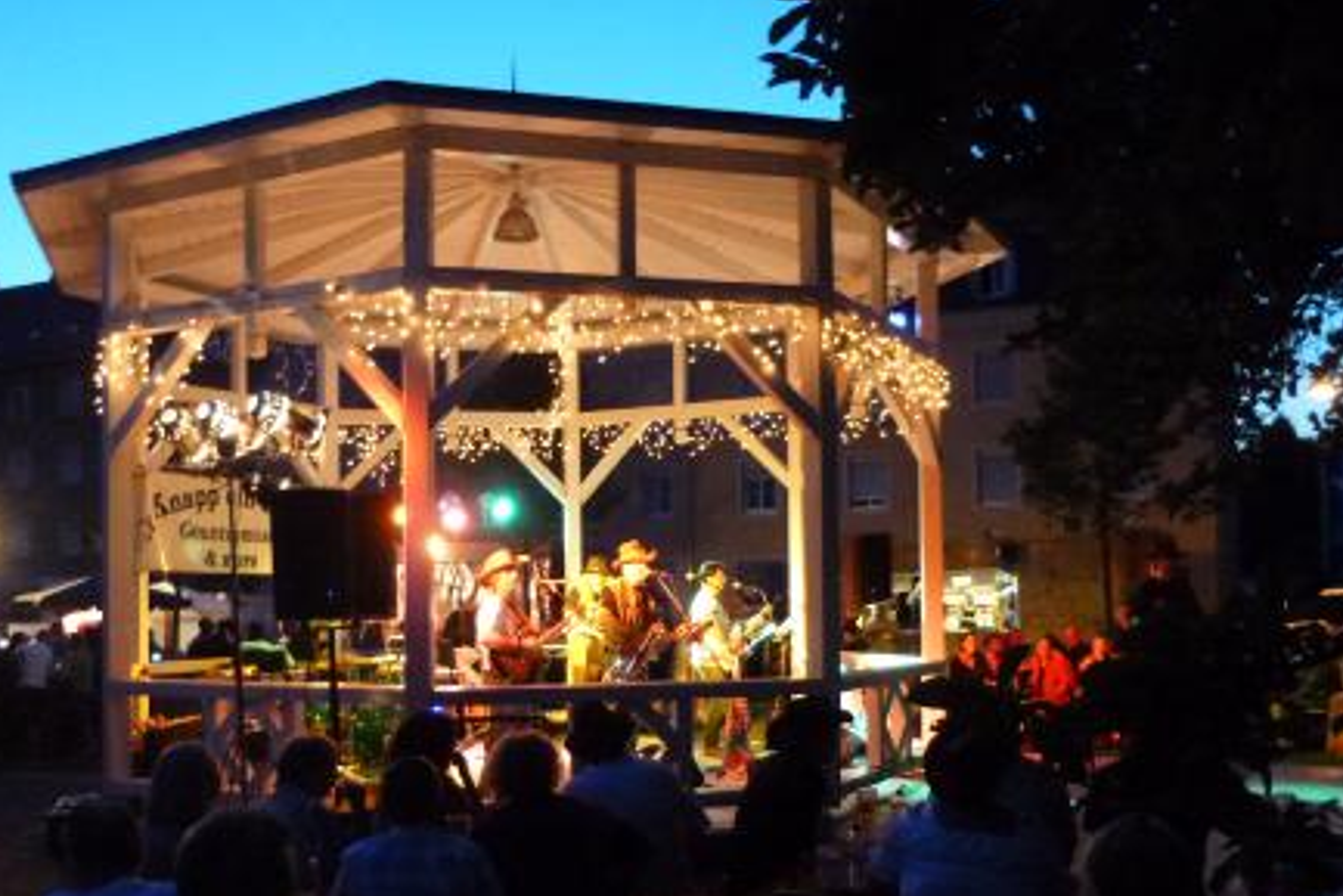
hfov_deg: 53.0
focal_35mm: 36
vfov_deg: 36.7
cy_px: 567
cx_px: 611
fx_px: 1343
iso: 800
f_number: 3.1
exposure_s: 1/10
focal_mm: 4.5
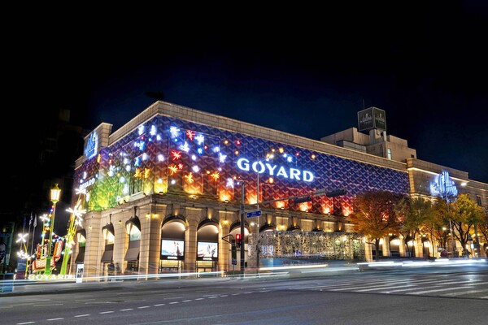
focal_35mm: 31
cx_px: 244
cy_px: 162
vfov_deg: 42.3
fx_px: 420
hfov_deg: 60.3
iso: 200
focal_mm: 31
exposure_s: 1.3
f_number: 11
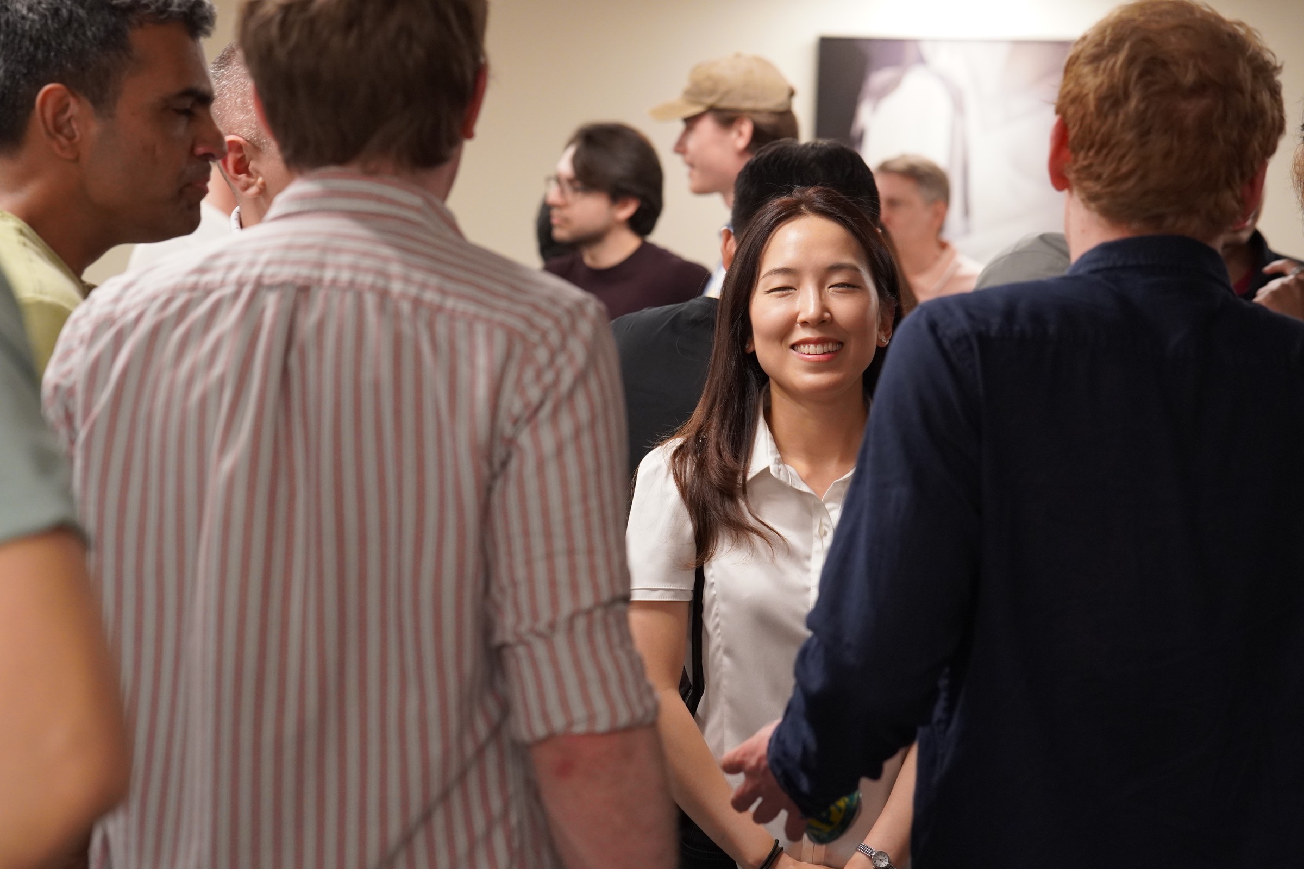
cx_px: 652
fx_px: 4075
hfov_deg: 18.2
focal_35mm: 112
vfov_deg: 12.2
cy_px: 434
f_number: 4
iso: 1600
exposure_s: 1/160
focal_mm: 75
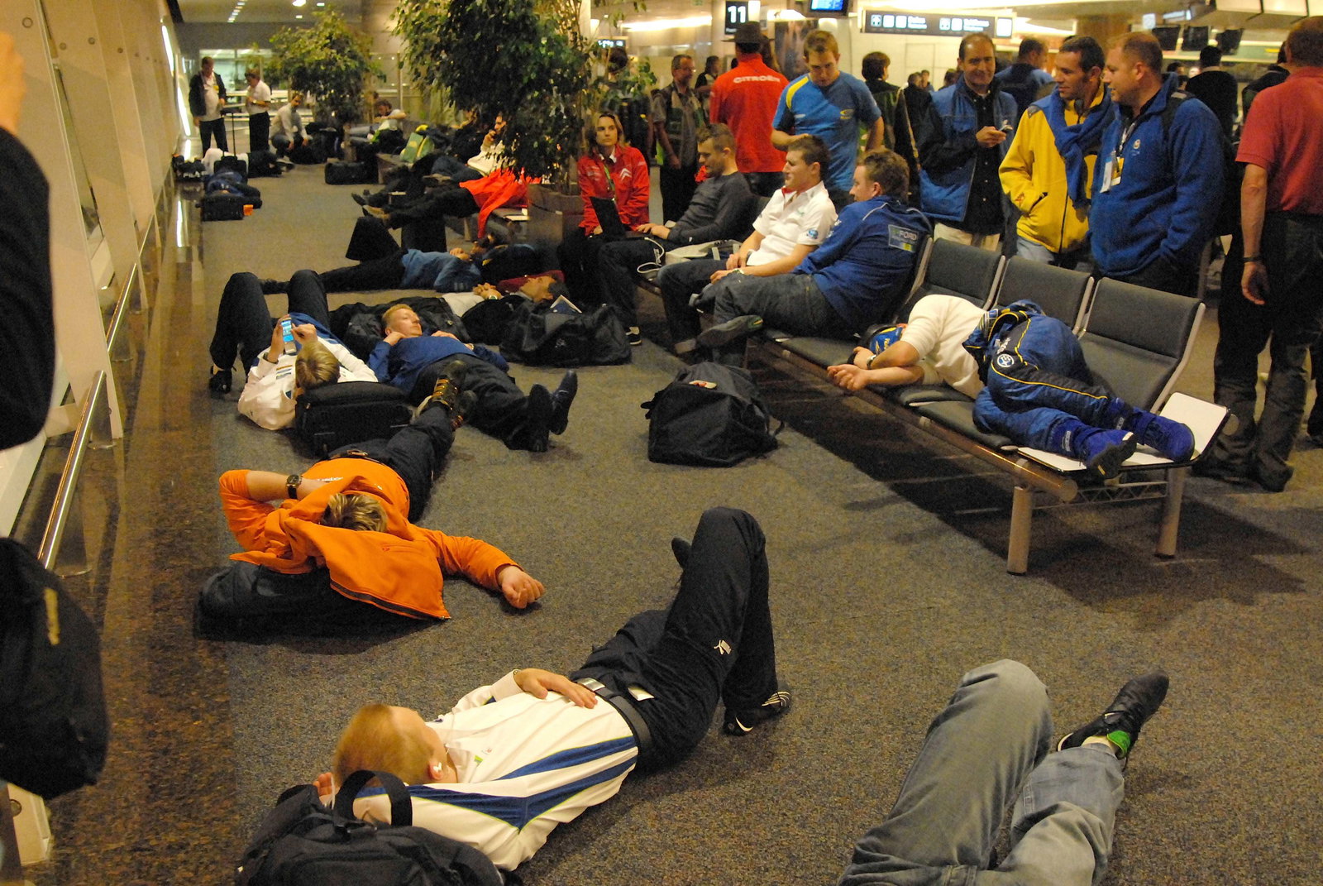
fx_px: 1325
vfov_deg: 37.0
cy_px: 443
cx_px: 662
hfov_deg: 53.1
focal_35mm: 36
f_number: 4
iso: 1600
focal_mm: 24
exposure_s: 1/30
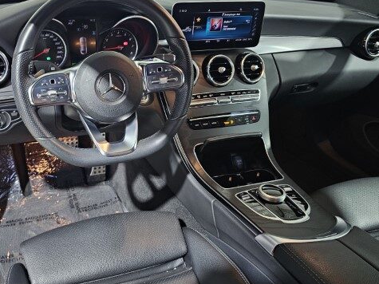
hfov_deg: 57.1
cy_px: 121
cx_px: 128
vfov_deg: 45.3
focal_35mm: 31
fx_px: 339
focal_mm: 6.3
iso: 320
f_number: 1.7
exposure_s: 1/29
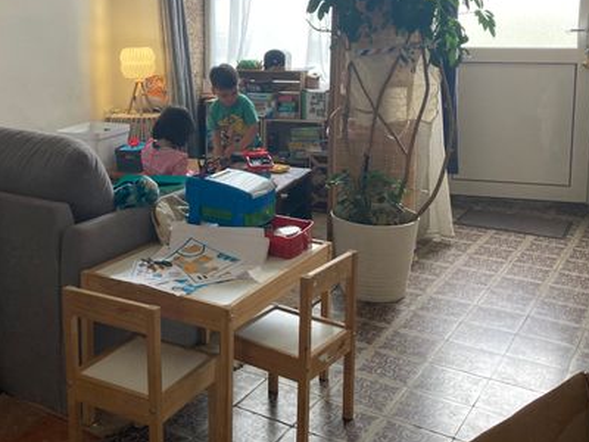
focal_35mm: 42
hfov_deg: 44.5
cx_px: 225
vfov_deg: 33.8
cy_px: 121
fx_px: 715
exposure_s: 1/74
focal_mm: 3.99
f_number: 1.8
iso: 80
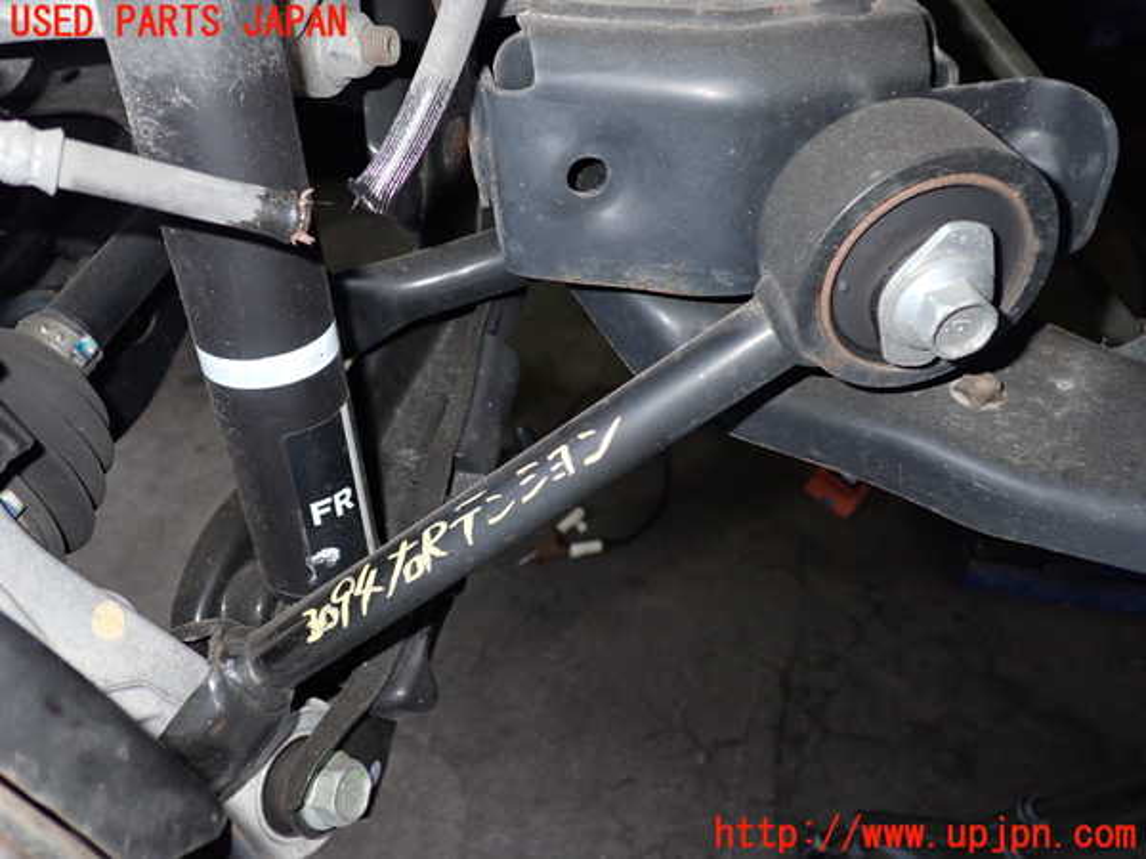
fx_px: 993
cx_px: 573
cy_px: 430
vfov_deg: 46.8
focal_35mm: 30
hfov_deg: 60.0
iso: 250
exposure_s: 1/30
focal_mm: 5.4
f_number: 6.3
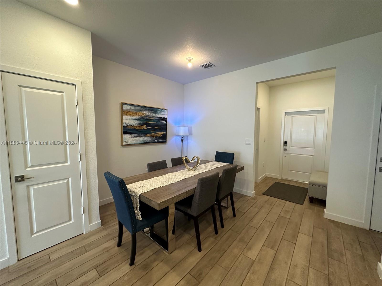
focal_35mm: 14
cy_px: 143
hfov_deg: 102.1
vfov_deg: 85.7
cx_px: 191
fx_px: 154
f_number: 2.2
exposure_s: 1/120
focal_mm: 2.22
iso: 250
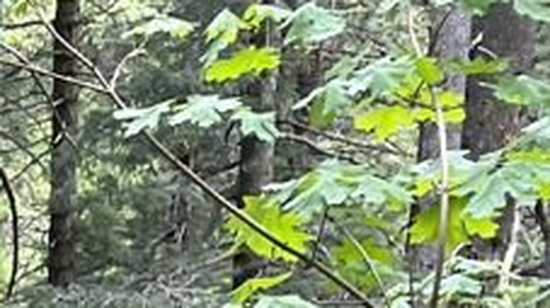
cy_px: 1077
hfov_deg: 10.4
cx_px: -991
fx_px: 2330
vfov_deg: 6.5
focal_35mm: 160
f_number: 1.6
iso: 64
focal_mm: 4.2
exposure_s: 1/121
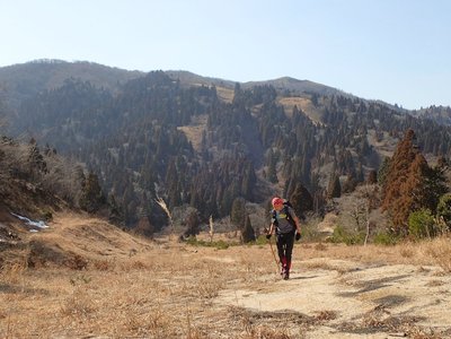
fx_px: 560
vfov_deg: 33.6
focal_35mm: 43
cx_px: 226
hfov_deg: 43.9
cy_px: 170
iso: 100
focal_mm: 7.86
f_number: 4
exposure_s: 1/640
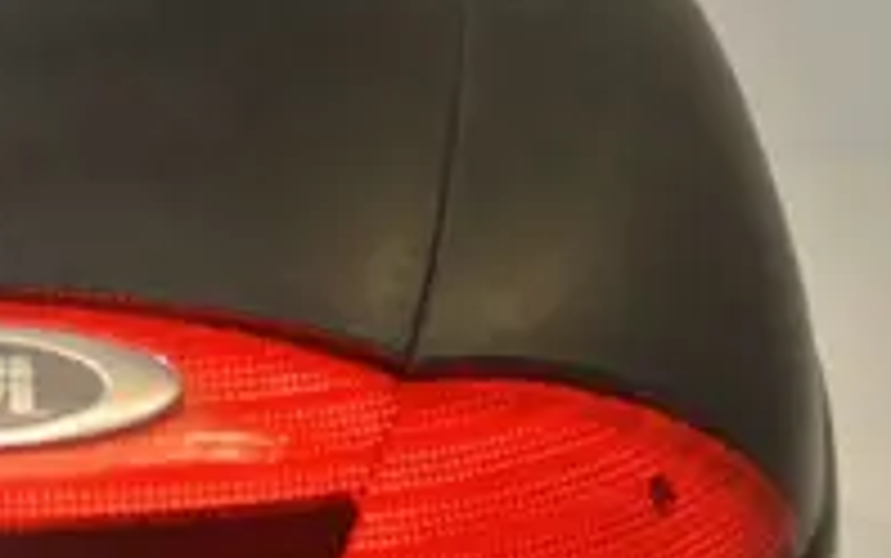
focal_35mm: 111
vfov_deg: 11.7
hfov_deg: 18.1
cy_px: 482
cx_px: -81
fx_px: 2697
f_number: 4.2
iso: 200
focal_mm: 15.1
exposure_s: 1/60
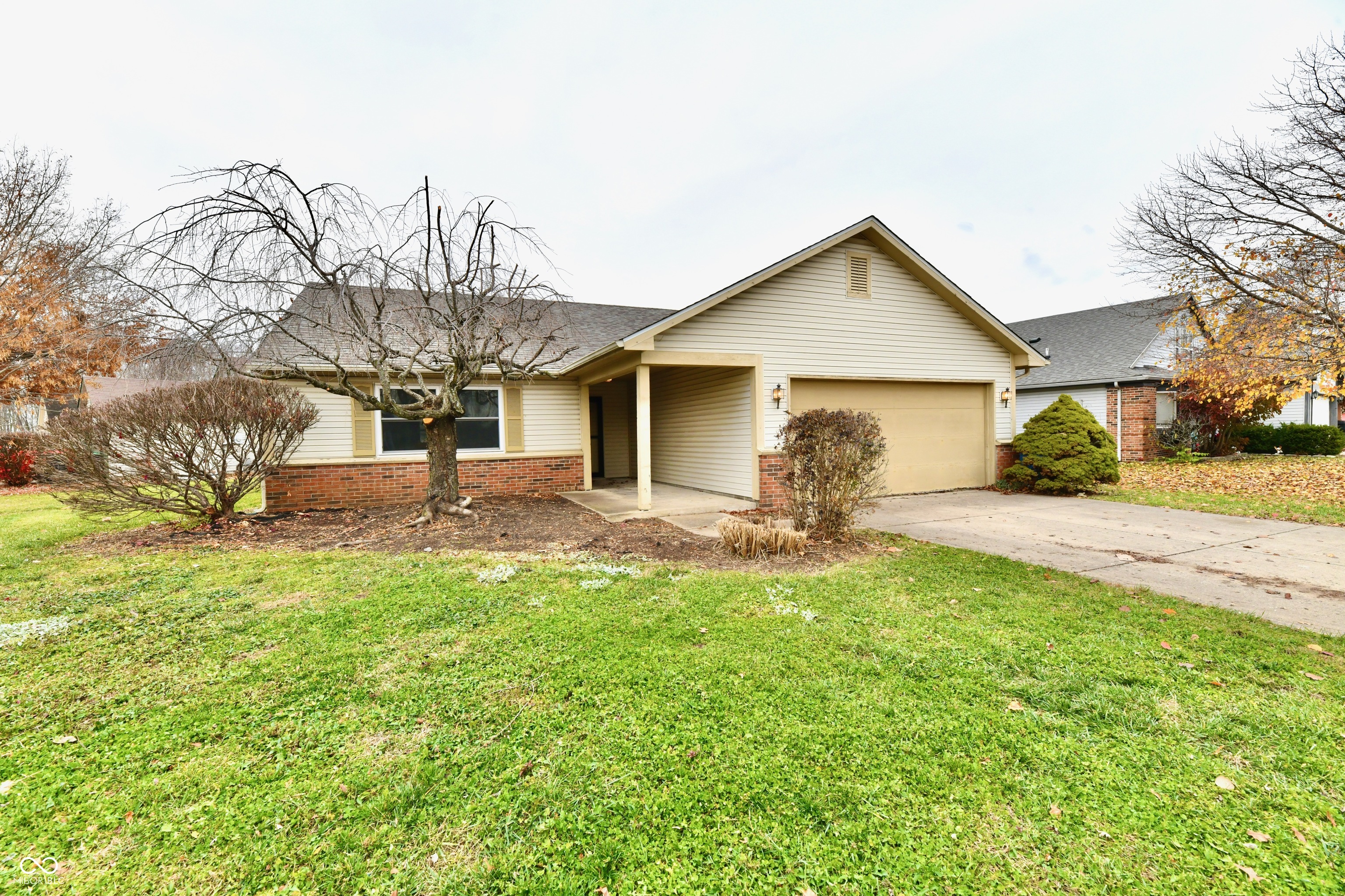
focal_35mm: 14
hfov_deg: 104.3
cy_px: 448
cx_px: 672
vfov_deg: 81.2
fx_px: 523
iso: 640
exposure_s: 1/500
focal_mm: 14
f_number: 11
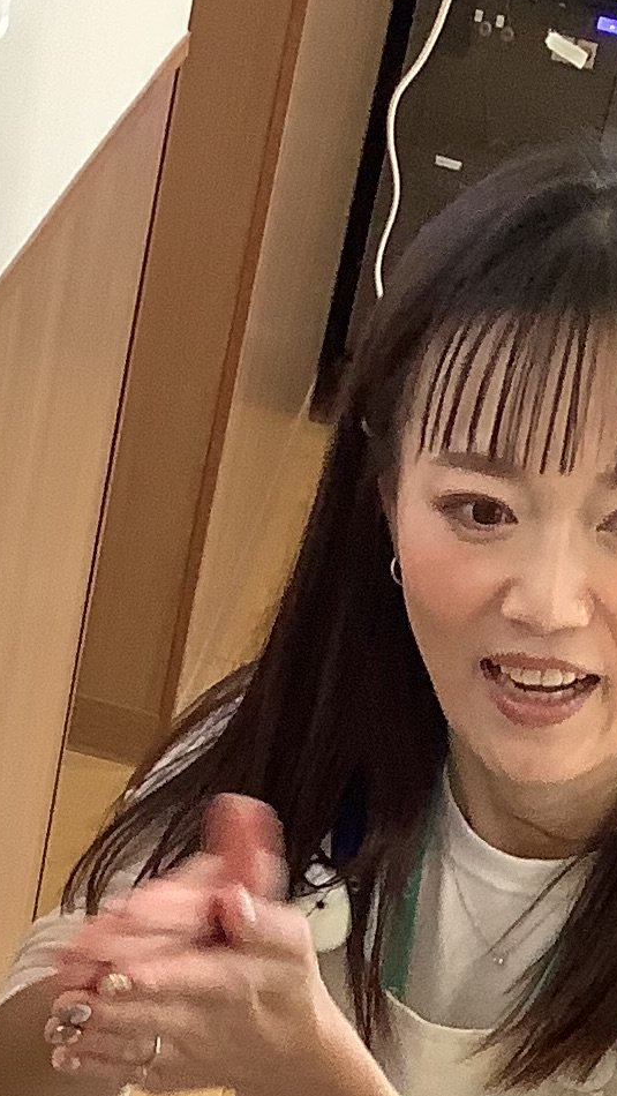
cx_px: 292
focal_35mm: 116
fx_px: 3371
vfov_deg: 16.4
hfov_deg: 10.5
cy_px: 1759
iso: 125
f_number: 2.4
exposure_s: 1/50
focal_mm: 3.3
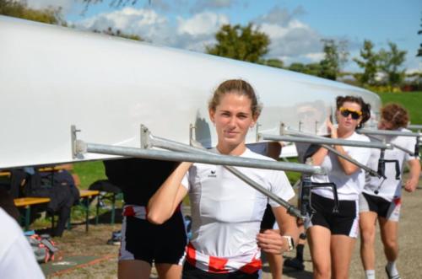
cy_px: 140
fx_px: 1404
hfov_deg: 17.1
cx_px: 211
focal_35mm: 120
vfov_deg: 11.4
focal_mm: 80
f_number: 8
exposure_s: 1/1000
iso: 180
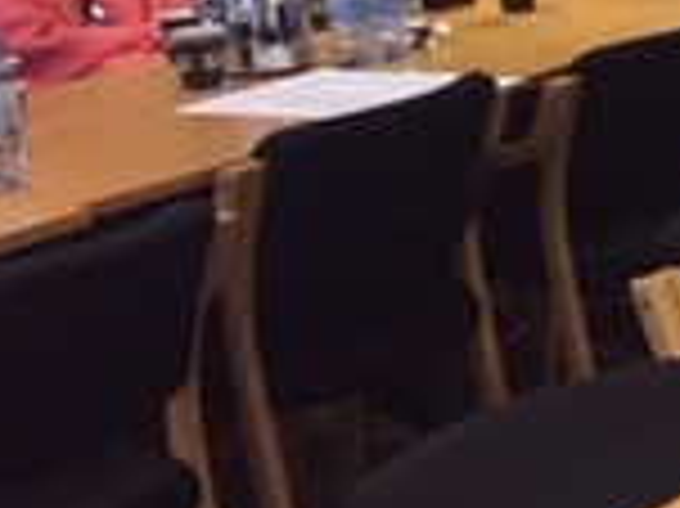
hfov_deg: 13.8
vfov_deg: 11.8
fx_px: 2414
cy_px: -117
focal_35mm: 123
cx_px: 1328
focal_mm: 4.15
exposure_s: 1/17
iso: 320
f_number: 2.2
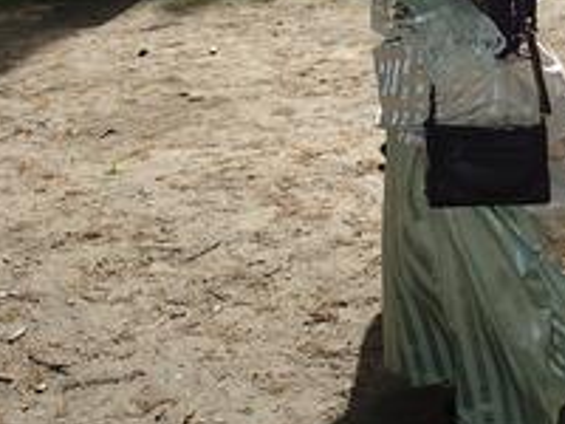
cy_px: 8
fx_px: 1175
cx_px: 407
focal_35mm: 72
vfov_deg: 19.9
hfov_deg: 26.8
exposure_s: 1/640
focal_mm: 5.9
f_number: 3.2
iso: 100
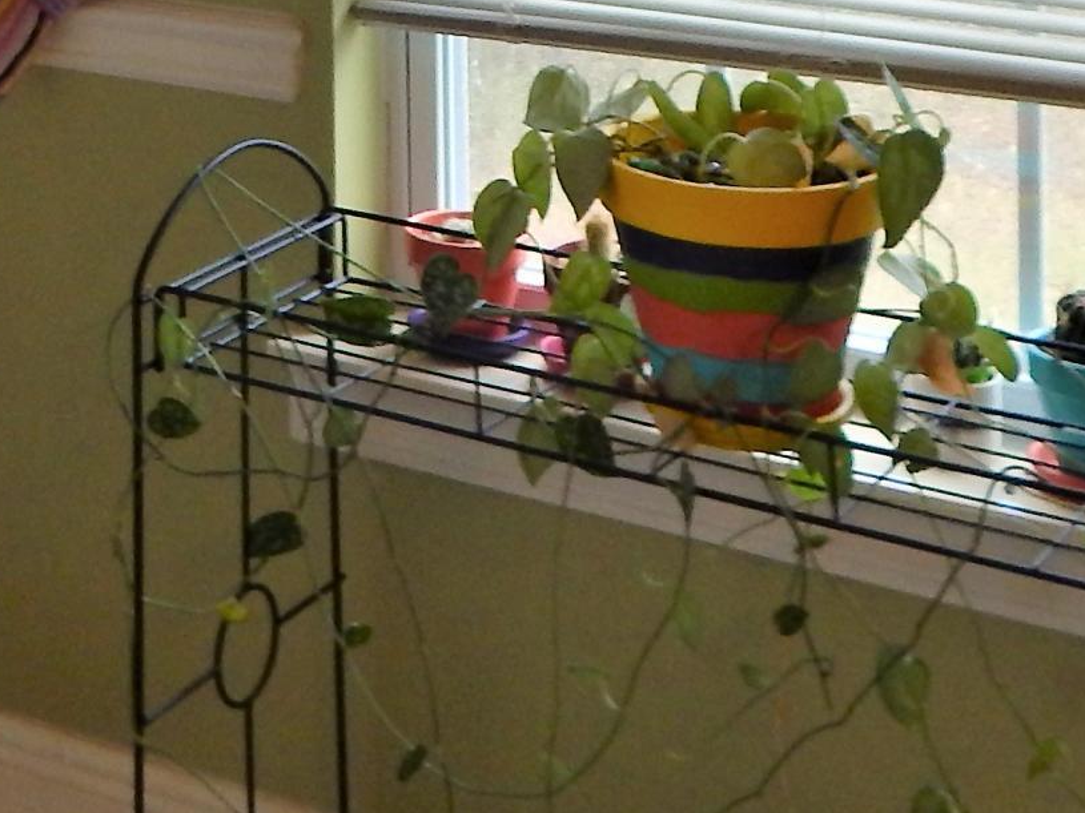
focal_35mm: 81
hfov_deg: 23.3
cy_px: -466
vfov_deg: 16.3
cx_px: 40
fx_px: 2538
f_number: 3
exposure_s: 1/60
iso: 125
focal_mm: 4
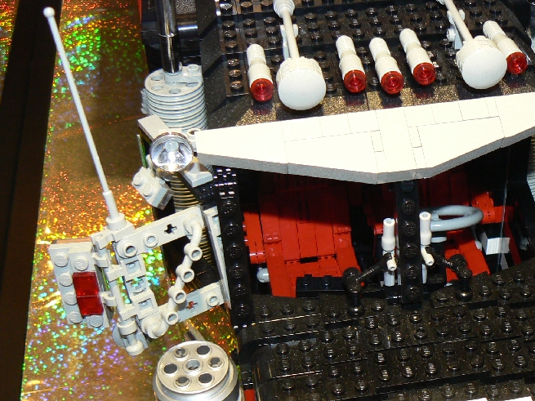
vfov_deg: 23.9
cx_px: 385
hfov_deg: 31.3
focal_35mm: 61
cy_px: 262
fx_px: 943
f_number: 2.8
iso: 100
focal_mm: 6.5
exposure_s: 1/30
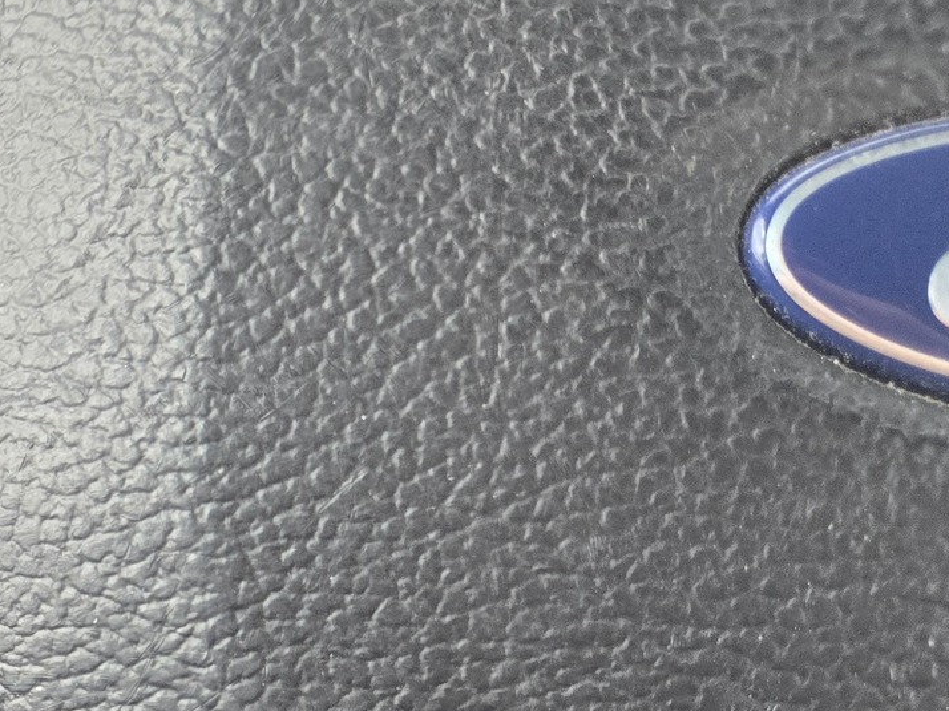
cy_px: 692
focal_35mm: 66
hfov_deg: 24.4
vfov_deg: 21.5
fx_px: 1809
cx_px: -387
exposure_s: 1/180
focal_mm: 5.4
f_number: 1.8
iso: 160
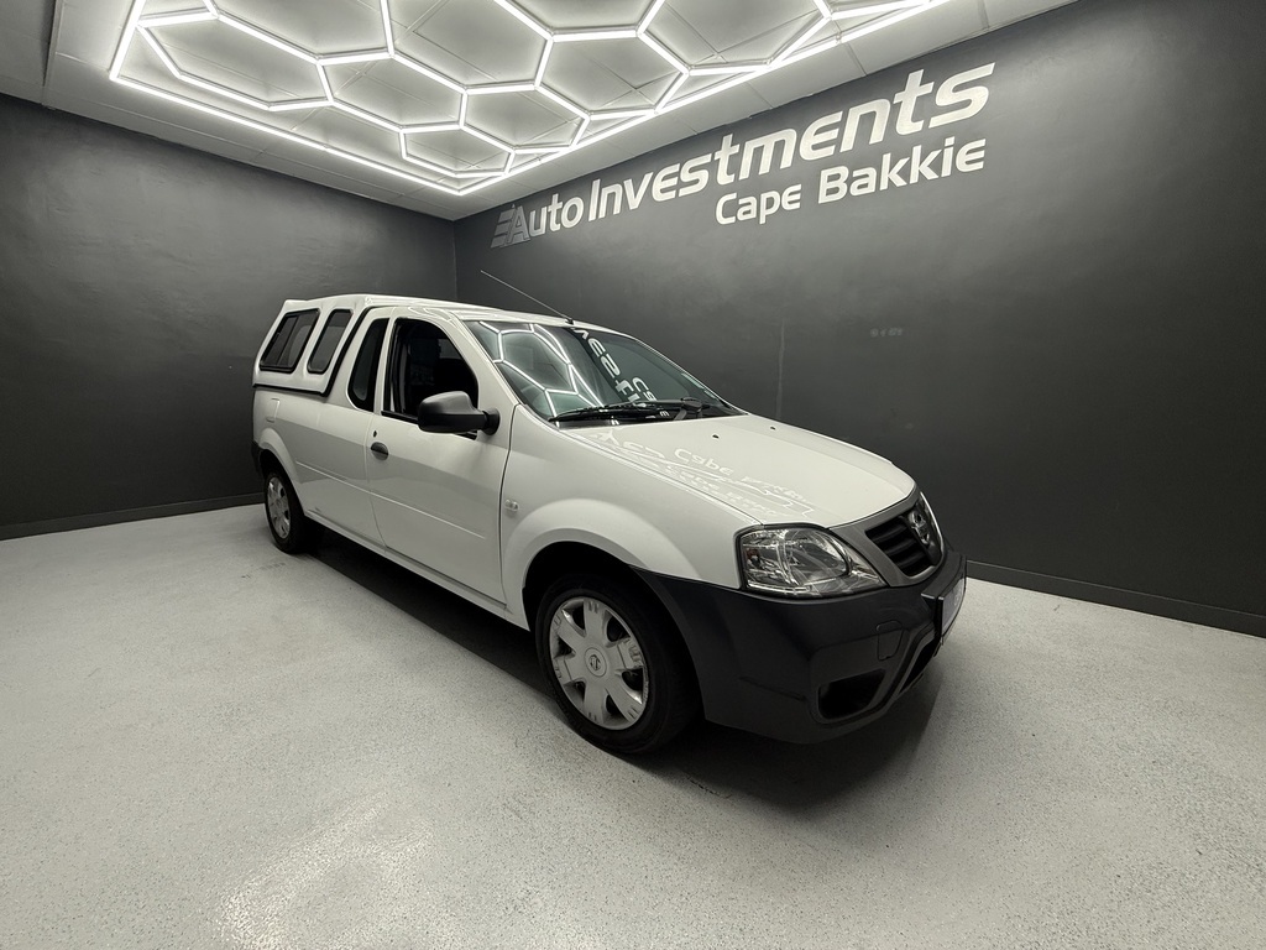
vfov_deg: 85.7
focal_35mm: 14
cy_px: 475
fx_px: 512
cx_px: 633
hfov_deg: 102.1
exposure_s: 1/100
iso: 125
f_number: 2.2
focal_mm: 2.22
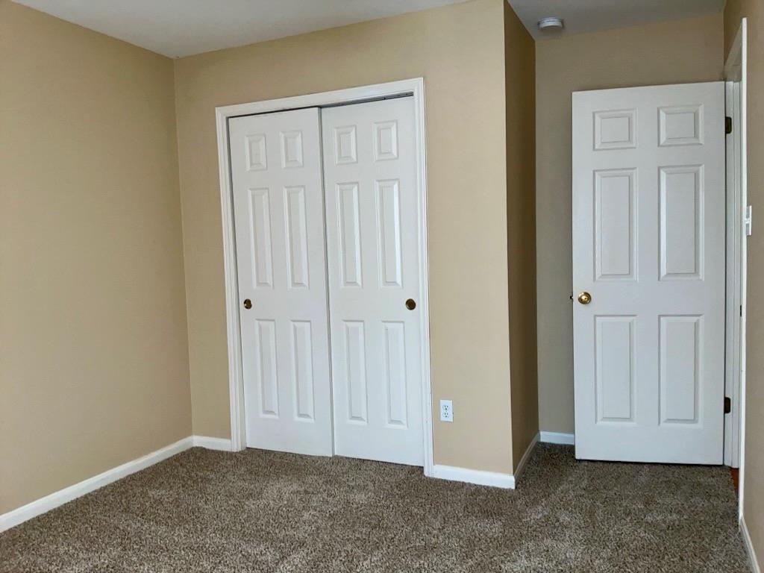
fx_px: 596
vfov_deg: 51.4
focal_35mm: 27
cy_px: 286
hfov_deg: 65.3
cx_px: 382
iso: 40
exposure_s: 1/100
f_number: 1.8
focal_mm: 3
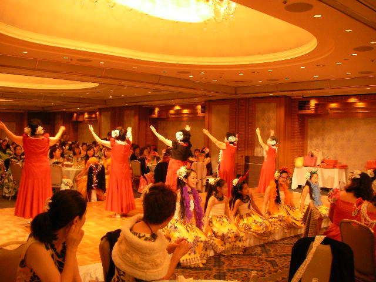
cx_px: 188
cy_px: 141
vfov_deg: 37.7
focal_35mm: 38
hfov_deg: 49.0
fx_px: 413
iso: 200
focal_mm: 6.3
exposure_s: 1/15
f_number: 3.5
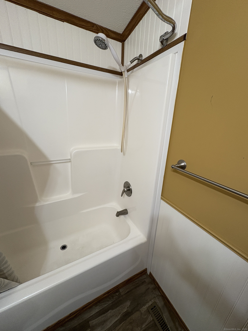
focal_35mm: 14
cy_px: 166
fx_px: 134
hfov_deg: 85.7
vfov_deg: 102.1
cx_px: 124
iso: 160
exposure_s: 1/60
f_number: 2.2
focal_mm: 2.22
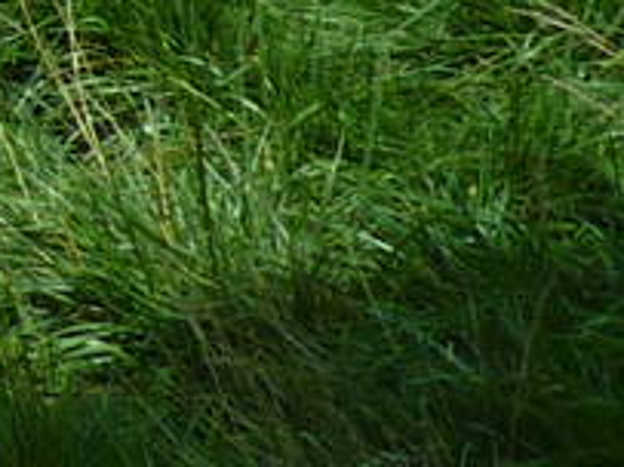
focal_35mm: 197
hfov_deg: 7.4
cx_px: -1807
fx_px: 3549
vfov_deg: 6.8
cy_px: -934
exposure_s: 1/500
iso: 80
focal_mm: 4.1
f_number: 3.5
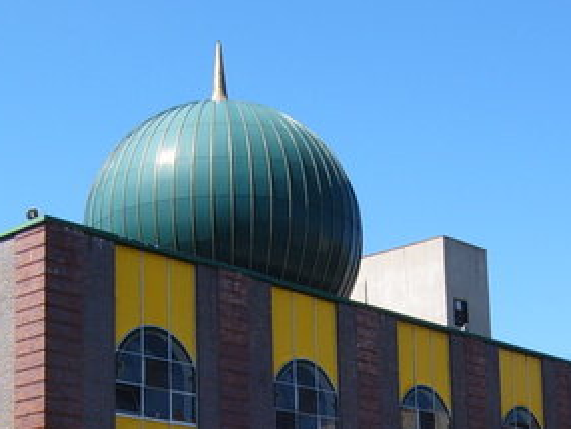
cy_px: 441
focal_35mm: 83
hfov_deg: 23.5
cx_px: 293
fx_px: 1370
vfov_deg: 17.3
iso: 63
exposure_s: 1/250
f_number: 6
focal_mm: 6.2
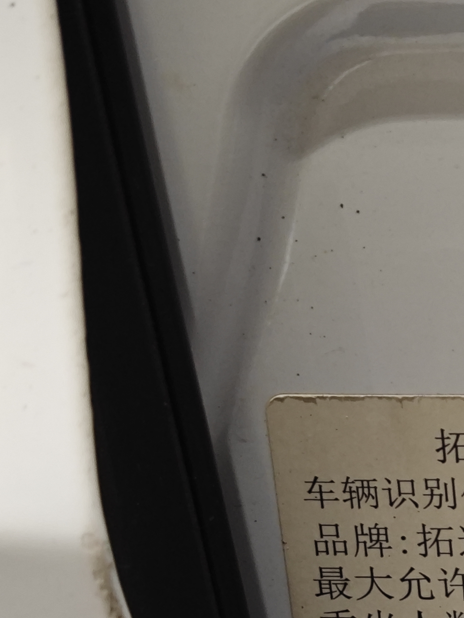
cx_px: 658
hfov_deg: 9.7
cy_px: 663
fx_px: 2681
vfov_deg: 12.9
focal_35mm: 150
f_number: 1.9
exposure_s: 1/100
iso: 400
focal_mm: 8.7
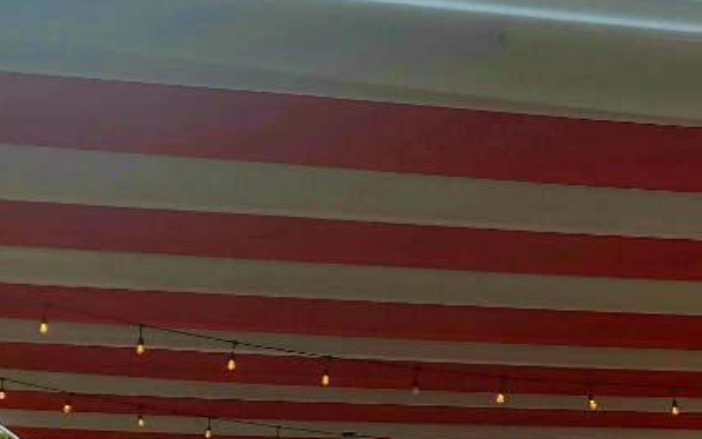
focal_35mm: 67
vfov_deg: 19.1
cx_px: 635
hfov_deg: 29.3
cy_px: 377
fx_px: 1282
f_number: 2.4
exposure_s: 1/620
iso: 50
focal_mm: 4.3
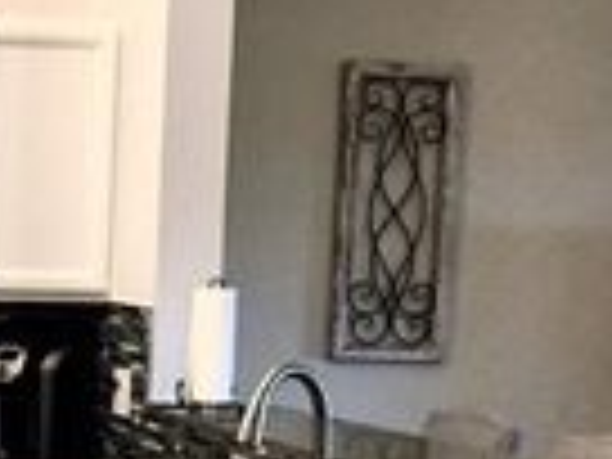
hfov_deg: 17.0
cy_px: 385
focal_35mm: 107
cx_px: -234
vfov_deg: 13.7
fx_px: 1892
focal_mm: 4.15
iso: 160
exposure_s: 1/30
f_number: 2.2
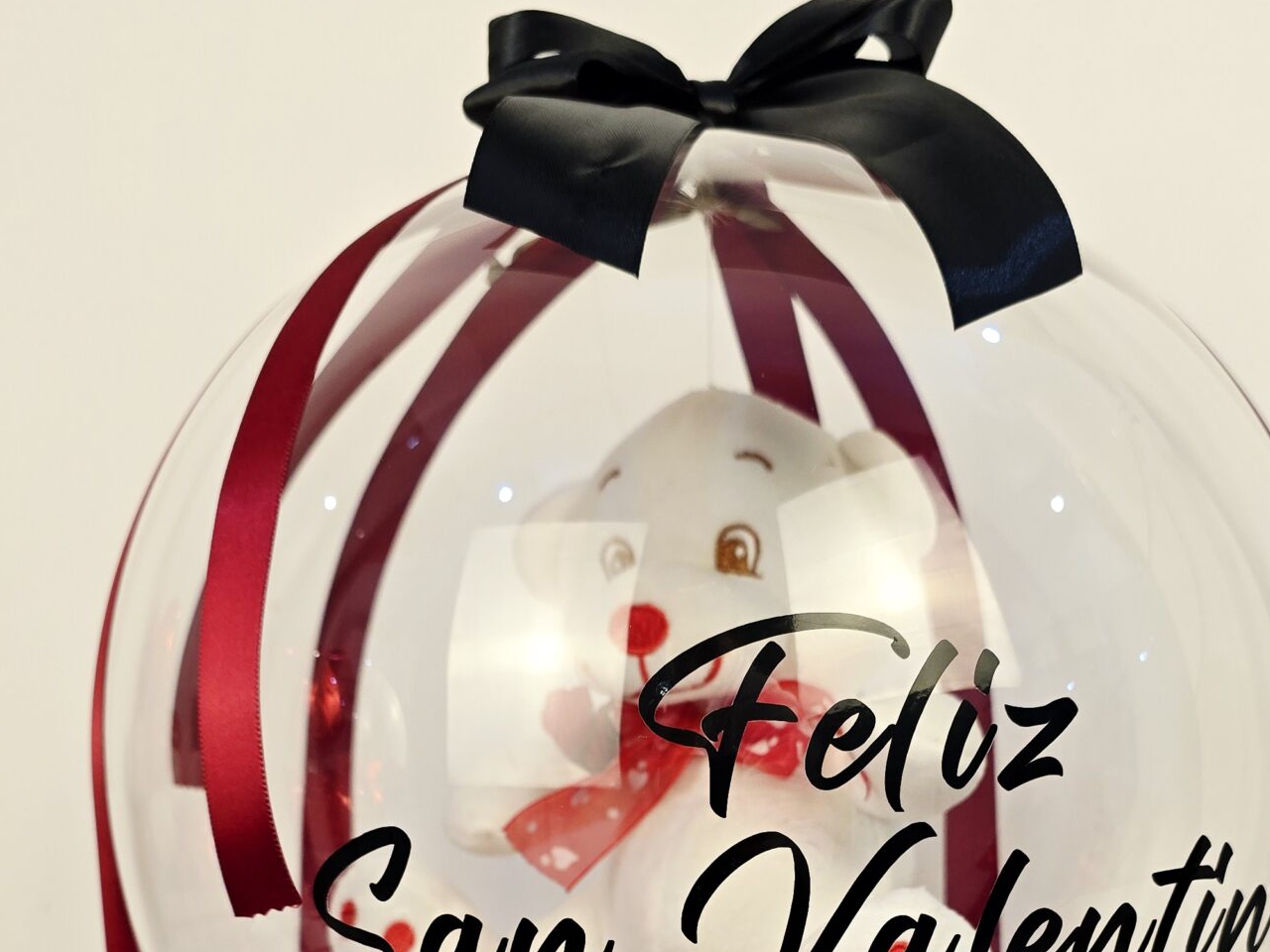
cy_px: 963
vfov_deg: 29.3
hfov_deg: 41.1
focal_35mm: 46
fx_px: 1688
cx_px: 744
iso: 100
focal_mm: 6.3
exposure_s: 1/180
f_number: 1.7
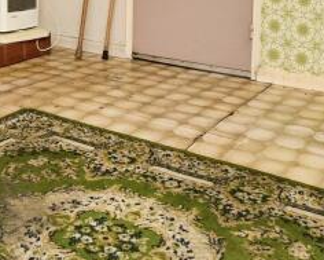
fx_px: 547
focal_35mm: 57
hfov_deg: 33.0
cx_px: 151
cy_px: -85
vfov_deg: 23.4
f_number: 8
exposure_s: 1/200
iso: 320
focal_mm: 14
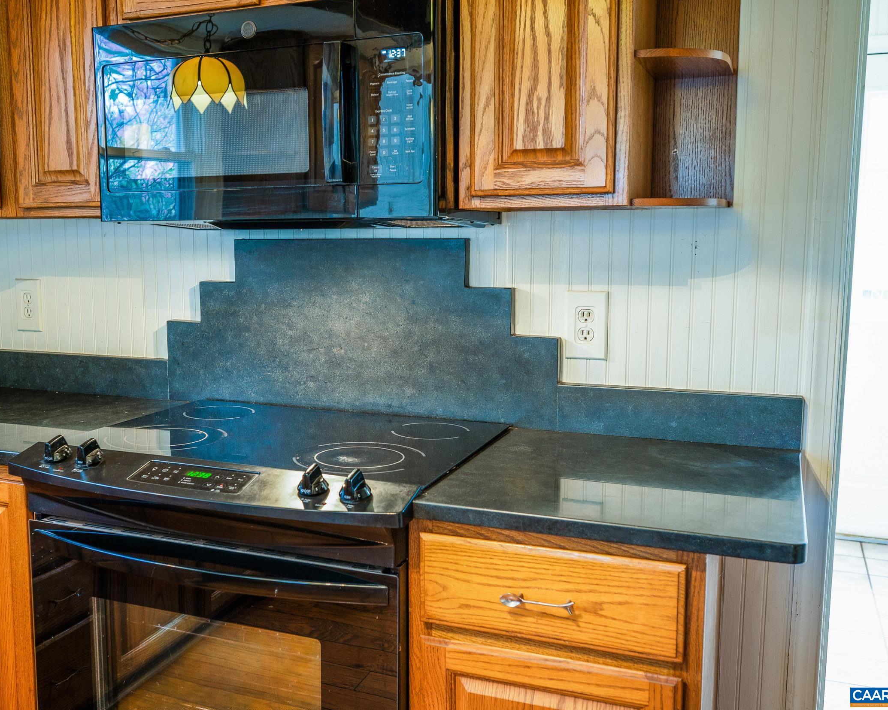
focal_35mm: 34
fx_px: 894
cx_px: 361
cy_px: 354
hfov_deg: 52.5
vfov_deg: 43.4
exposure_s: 1/4
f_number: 4
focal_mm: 30
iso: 400
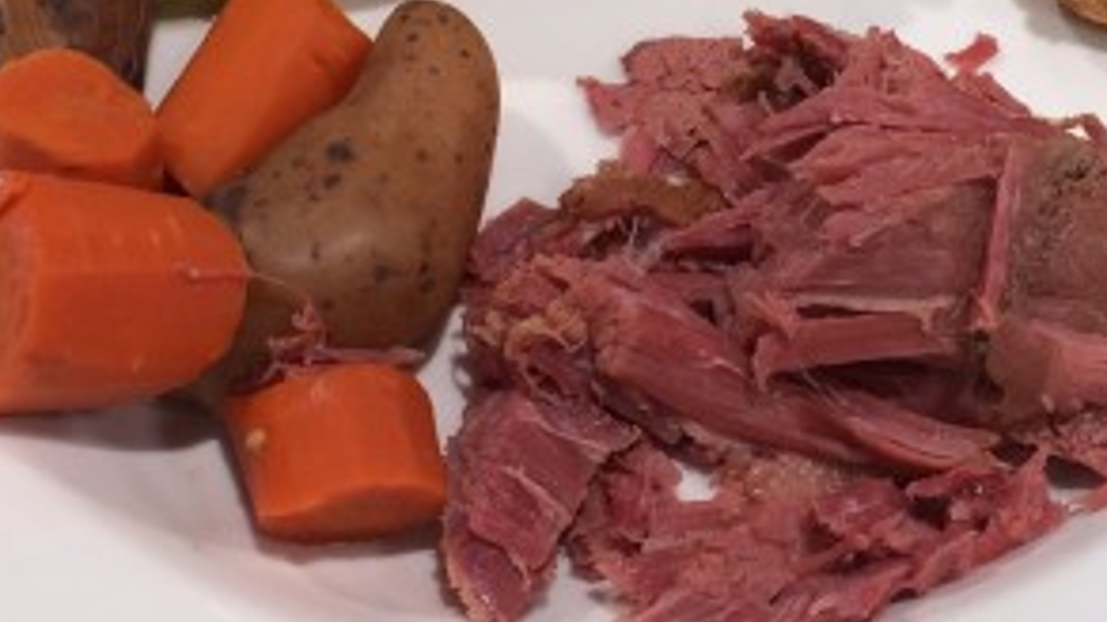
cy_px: 118
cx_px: 936
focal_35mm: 94
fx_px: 2758
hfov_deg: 22.3
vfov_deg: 12.8
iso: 40
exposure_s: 1/60
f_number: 2.2
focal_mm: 4.12
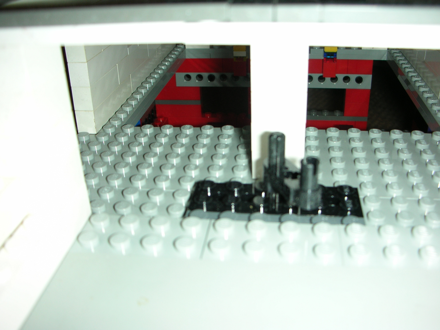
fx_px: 445
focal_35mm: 35
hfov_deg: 52.6
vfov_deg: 40.7
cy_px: 165
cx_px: 220
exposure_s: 1/60.1
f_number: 3
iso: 50
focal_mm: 5.8
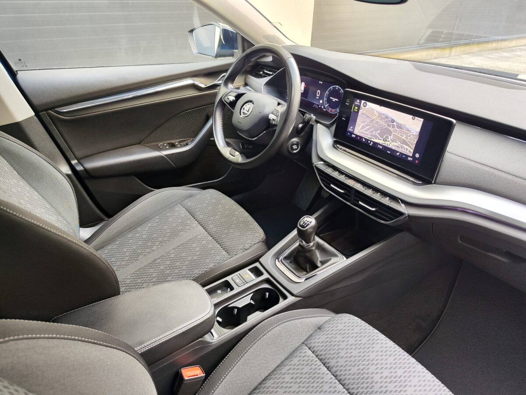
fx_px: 349
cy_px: 198
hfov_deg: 73.9
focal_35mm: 23
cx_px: 263
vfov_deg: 58.9
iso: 358
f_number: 1.69
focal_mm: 7.01
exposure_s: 1/65
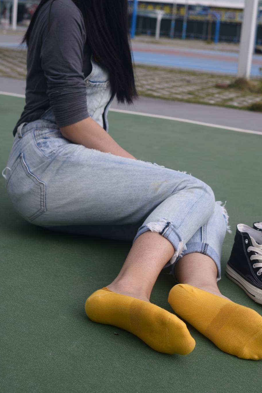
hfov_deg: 25.0
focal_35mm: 54
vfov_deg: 36.2
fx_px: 589
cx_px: 169
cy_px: 112
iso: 100
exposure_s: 1/640
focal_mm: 35
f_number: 6.3
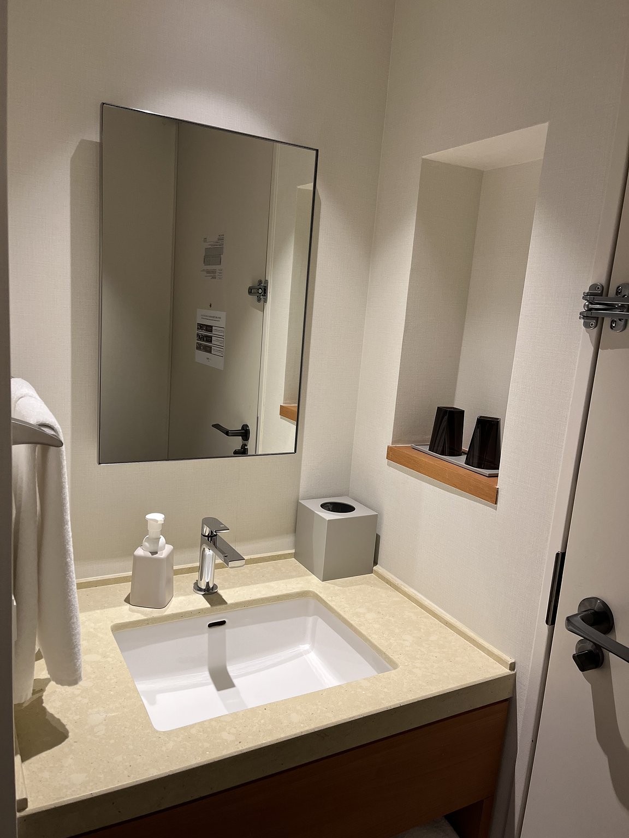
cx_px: 314
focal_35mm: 26
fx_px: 630
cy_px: 419
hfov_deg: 53.1
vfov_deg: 67.3
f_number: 1.6
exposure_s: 1/121
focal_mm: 5.1
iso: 100
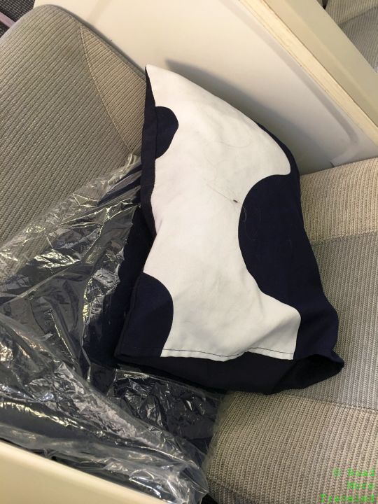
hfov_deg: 48.2
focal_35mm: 29
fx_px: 422
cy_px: 252
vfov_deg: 61.7
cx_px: 189
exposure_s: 1/17
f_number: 2.2
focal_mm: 4.15
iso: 64
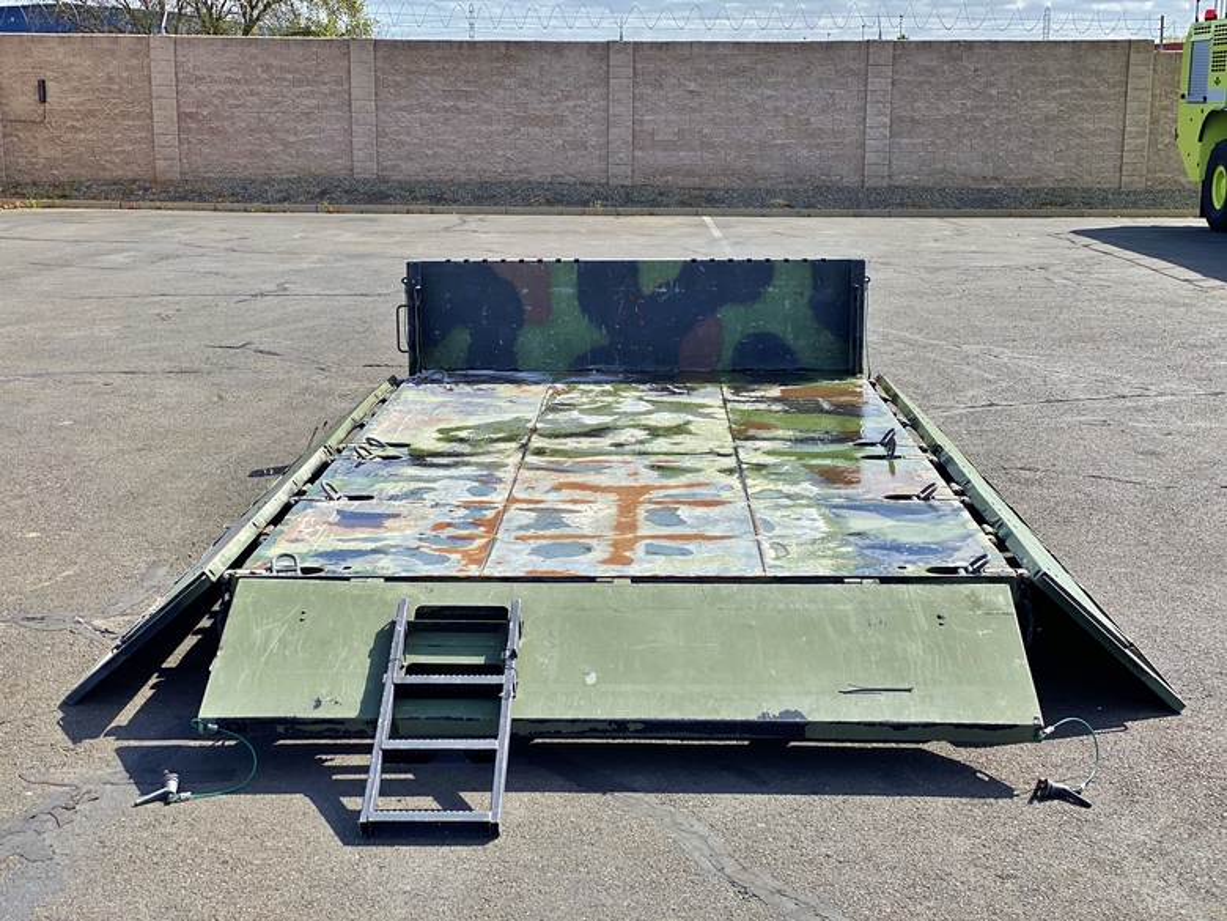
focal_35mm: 52
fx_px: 1843
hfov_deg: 36.8
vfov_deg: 28.0
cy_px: 460
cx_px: 614
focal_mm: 6
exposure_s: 1/1332
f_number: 2
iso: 20
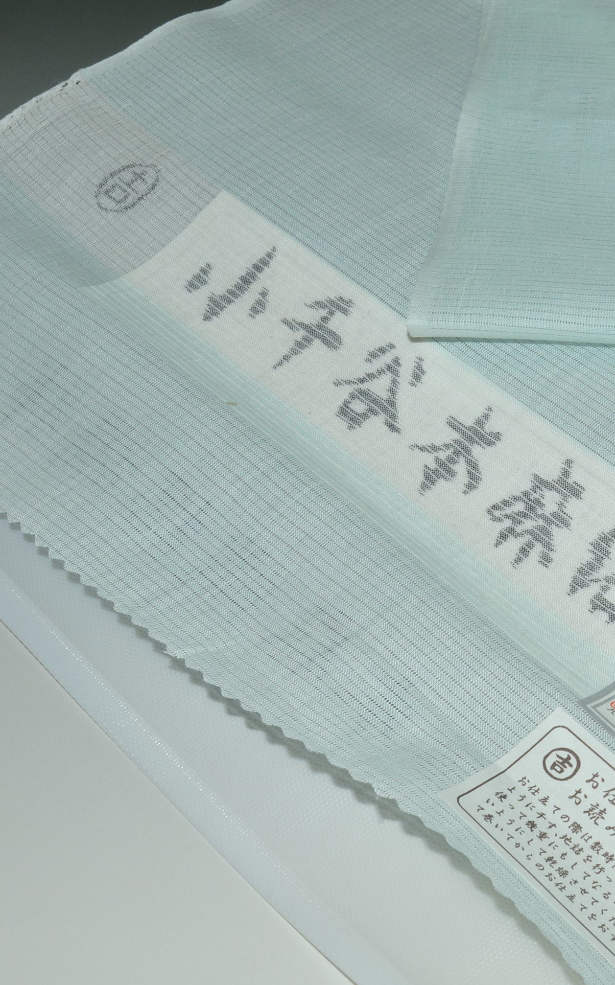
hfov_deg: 20.2
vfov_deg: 33.0
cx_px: 640
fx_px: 1663
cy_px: 494
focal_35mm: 62
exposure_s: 1/60
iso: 200
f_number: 16
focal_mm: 26
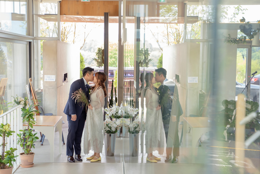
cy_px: 87
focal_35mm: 60
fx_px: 433
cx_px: 130
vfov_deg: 22.6
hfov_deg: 33.4
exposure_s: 1/125
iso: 500
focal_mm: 60
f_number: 4
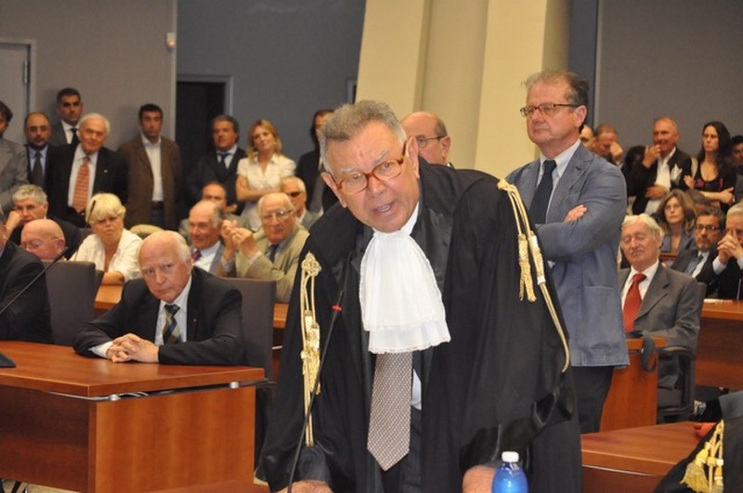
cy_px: 246
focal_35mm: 99
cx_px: 372
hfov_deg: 20.6
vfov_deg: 13.8
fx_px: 2040
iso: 3200
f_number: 5.6
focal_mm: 66
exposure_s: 1/60
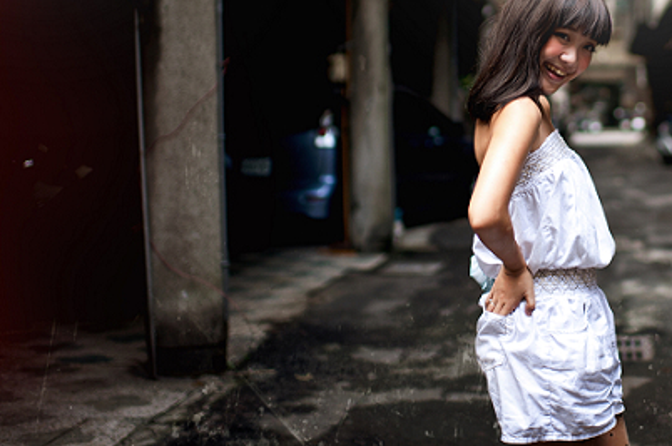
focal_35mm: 61
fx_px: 1137
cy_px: 73
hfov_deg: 31.9
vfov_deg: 21.8
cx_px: 552
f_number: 1.4
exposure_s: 1/1000
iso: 200
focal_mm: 35
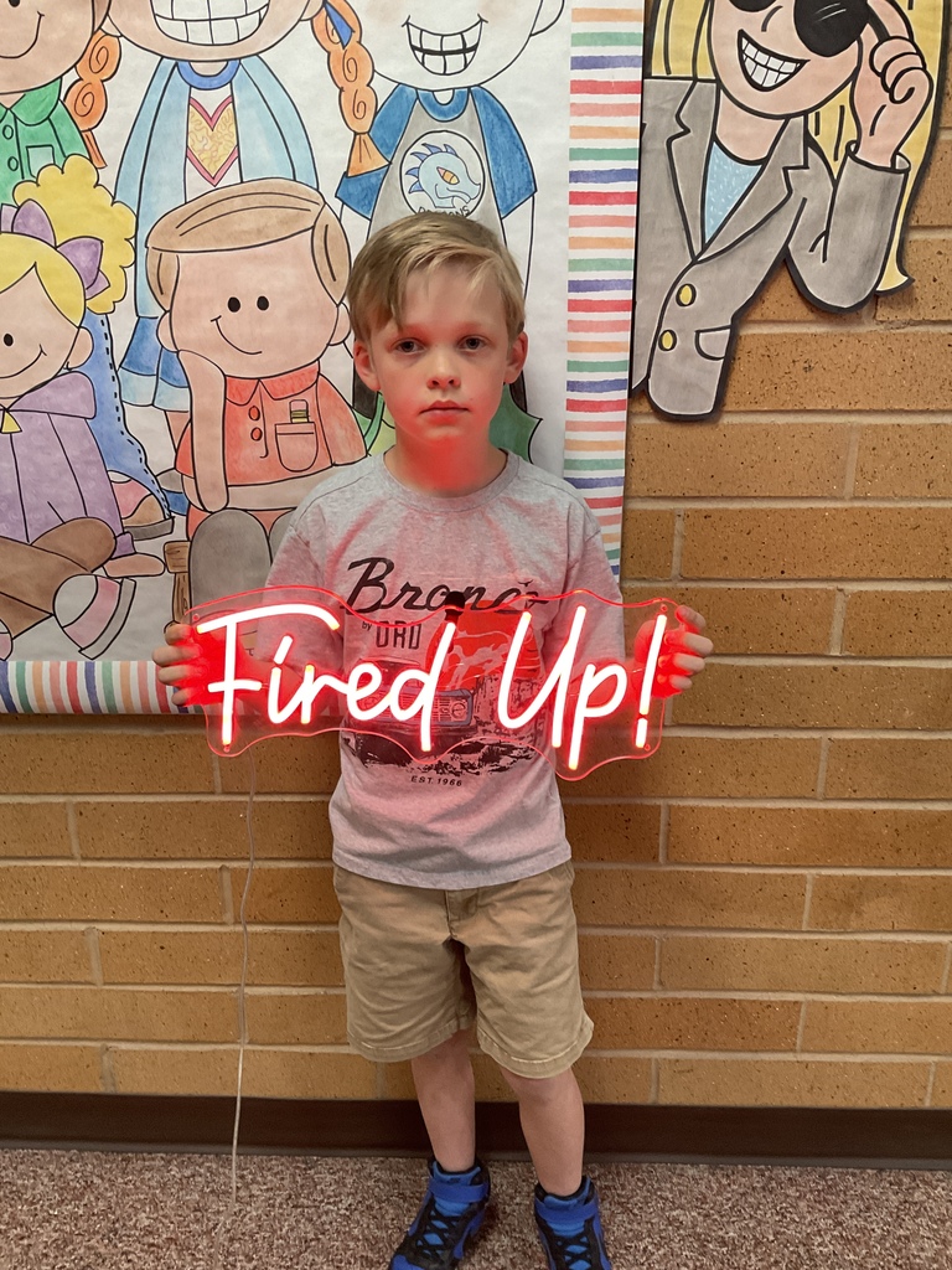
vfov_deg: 61.7
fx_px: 1063
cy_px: 635
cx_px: 476
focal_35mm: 29
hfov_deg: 48.2
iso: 160
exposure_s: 1/60
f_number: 1.8
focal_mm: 3
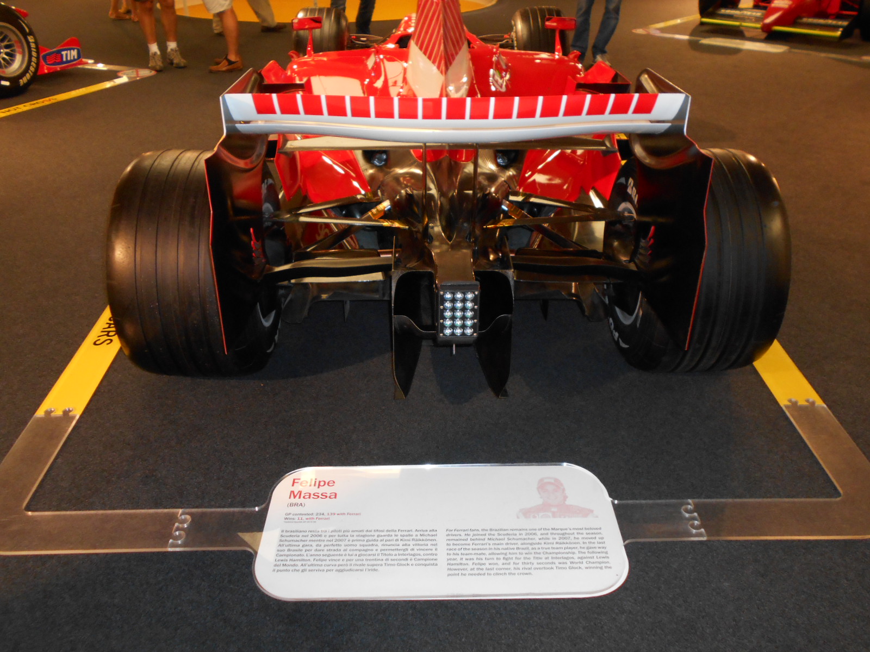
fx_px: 754
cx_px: 435
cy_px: 326
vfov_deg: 46.8
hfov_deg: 60.0
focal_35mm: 30
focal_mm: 5.1
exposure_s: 1/25
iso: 250
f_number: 3.4
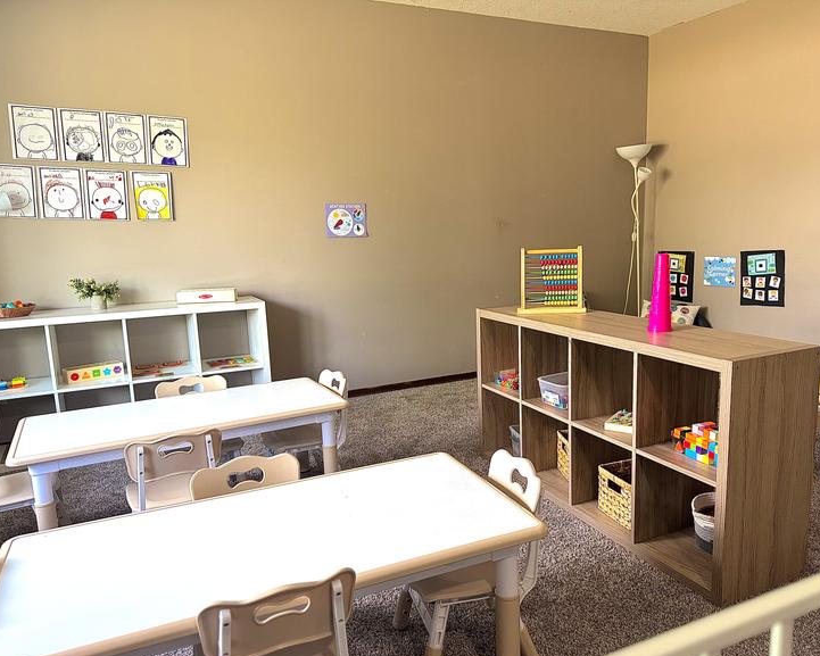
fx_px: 631
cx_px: 431
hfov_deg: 66.0
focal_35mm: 26
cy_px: 340
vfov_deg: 54.9
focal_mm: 6.76
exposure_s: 1/120
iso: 200
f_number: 1.78
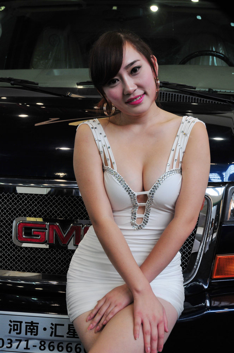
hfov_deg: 23.7
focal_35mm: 57
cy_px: 176
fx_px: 557
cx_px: 117
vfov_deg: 35.1
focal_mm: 38
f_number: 5.6
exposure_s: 1/30
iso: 450
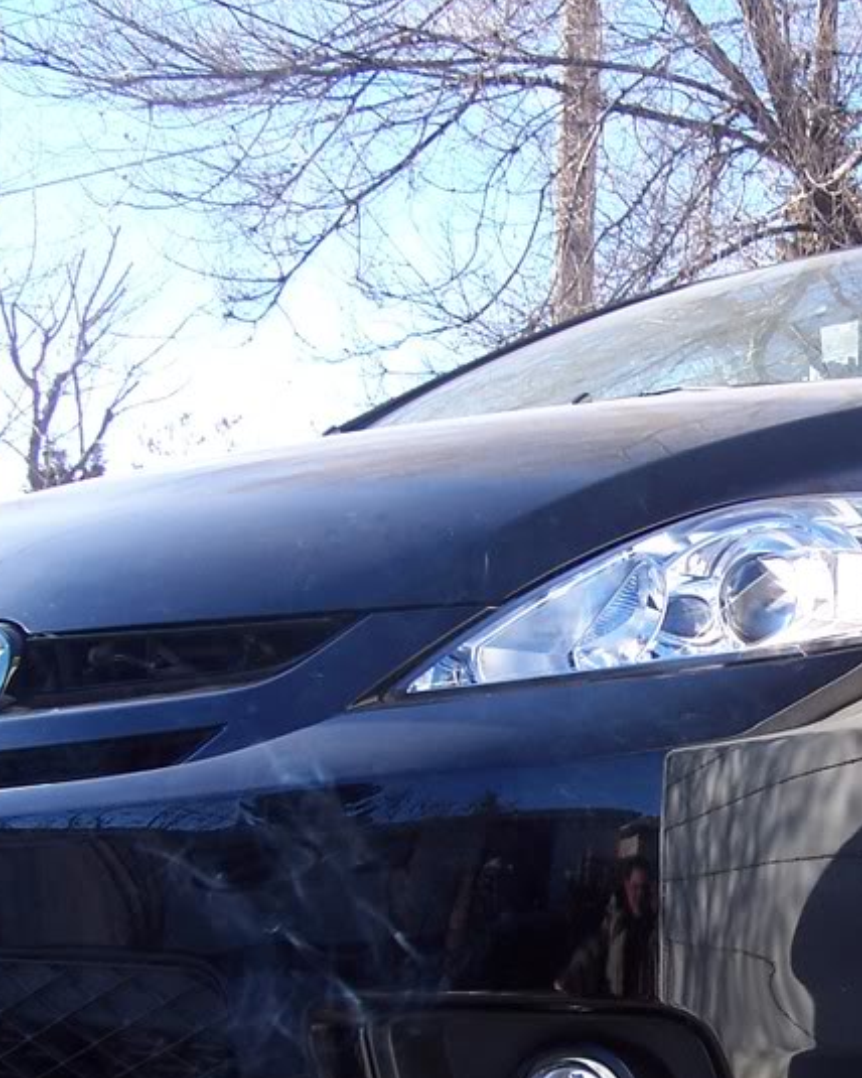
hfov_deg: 20.7
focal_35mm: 71
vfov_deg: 26.6
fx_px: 2264
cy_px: 752
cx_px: 904
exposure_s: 1/180
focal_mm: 6.3
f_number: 2.8
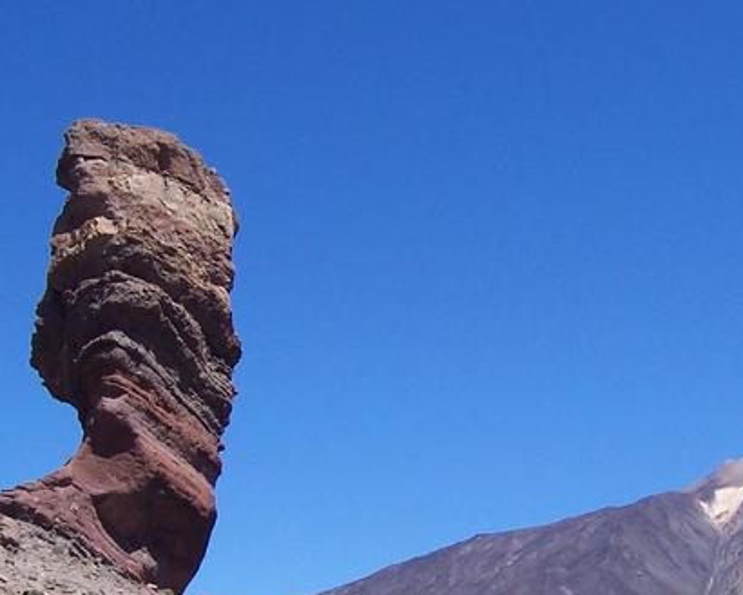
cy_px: 459
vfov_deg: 22.6
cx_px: 442
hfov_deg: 28.2
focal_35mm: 67
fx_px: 1473
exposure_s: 1/500
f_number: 5.6
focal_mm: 5.6
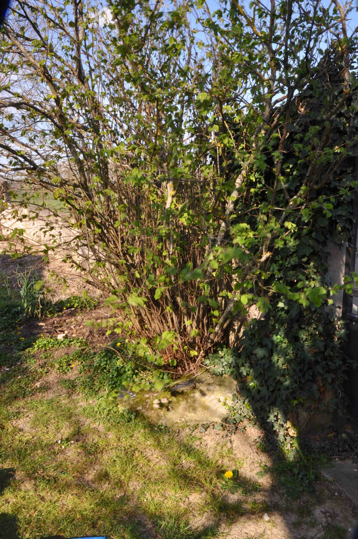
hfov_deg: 39.9
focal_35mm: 33
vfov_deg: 57.3
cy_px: 270
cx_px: 179
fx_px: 493
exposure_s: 1/25
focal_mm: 22
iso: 200
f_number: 22
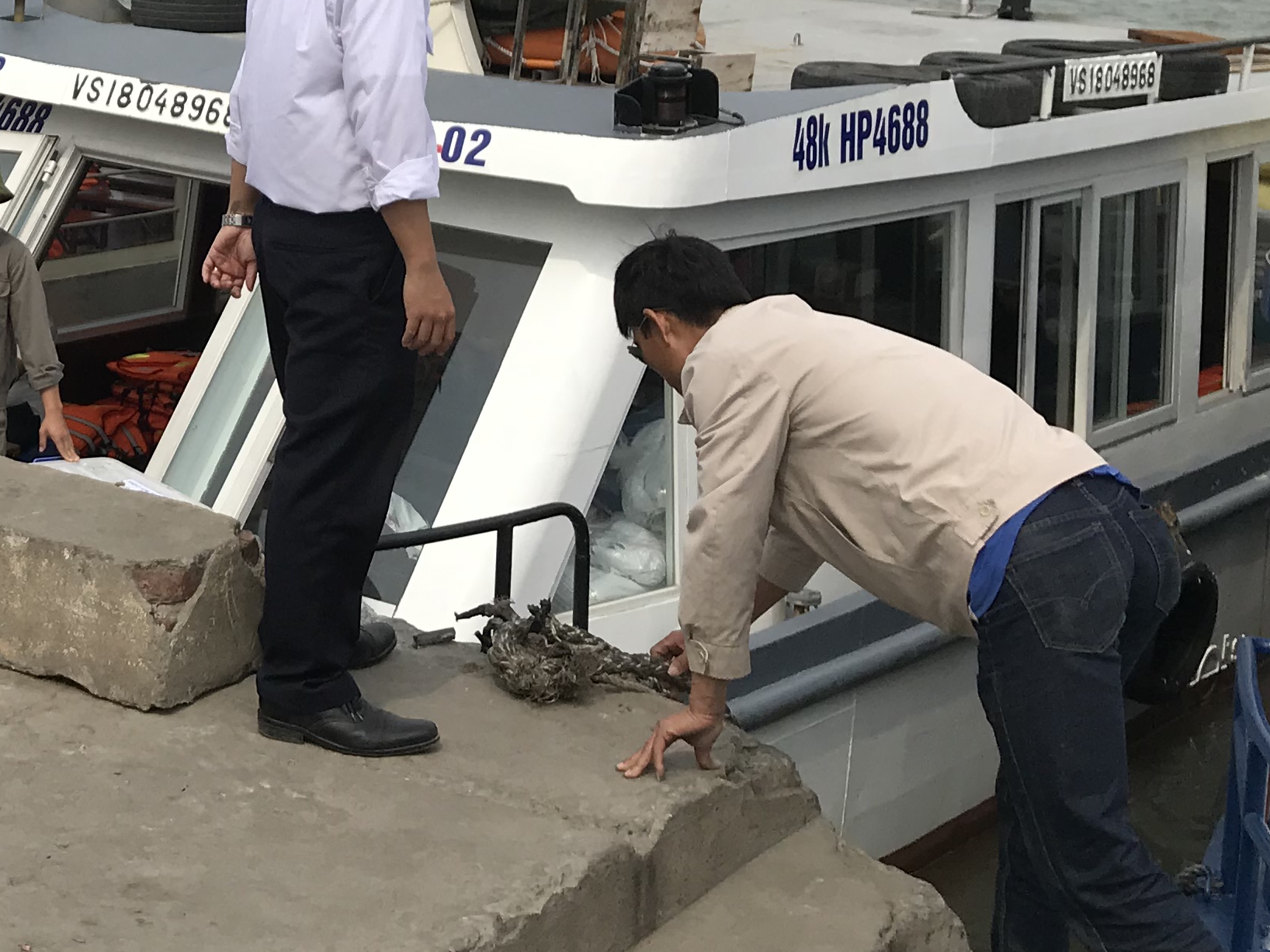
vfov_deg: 20.7
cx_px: -66
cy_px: 47
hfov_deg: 26.3
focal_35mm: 69
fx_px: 2531
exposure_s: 1/3195
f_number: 1.8
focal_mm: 3.99
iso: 20
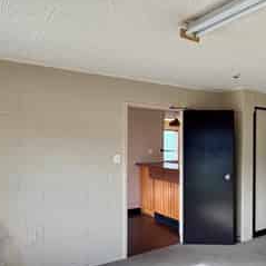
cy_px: 145
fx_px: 296
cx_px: 304
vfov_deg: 48.4
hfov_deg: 38.5
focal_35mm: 34
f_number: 2.2
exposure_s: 1/99
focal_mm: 2.22
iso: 100
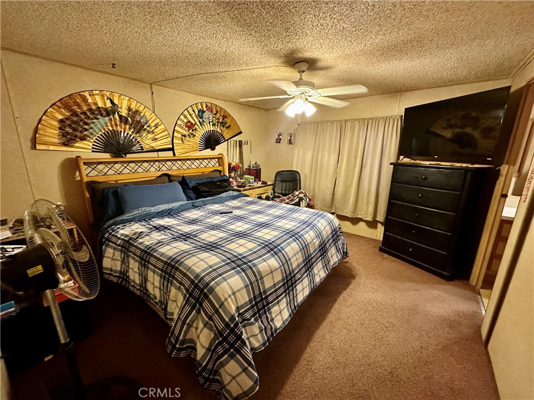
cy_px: 200
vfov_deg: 85.7
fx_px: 216
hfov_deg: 102.1
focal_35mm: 14
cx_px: 267
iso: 640
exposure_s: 1/60
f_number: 2.2
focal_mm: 2.22
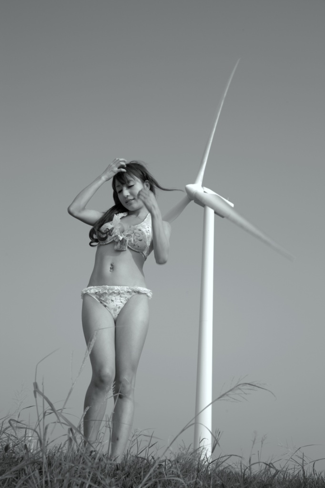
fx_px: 528
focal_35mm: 39
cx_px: 162
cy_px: 244
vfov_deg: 49.6
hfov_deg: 34.2
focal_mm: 40
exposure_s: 1/80
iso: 100
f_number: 10
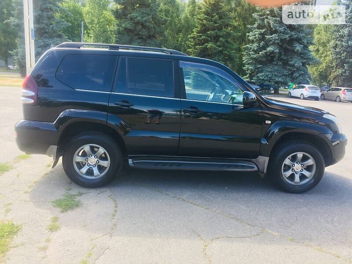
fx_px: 295
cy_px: 132
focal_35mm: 29
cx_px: 176
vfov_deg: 48.2
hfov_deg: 61.7
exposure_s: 1/122
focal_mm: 4.2
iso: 32
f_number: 2.2
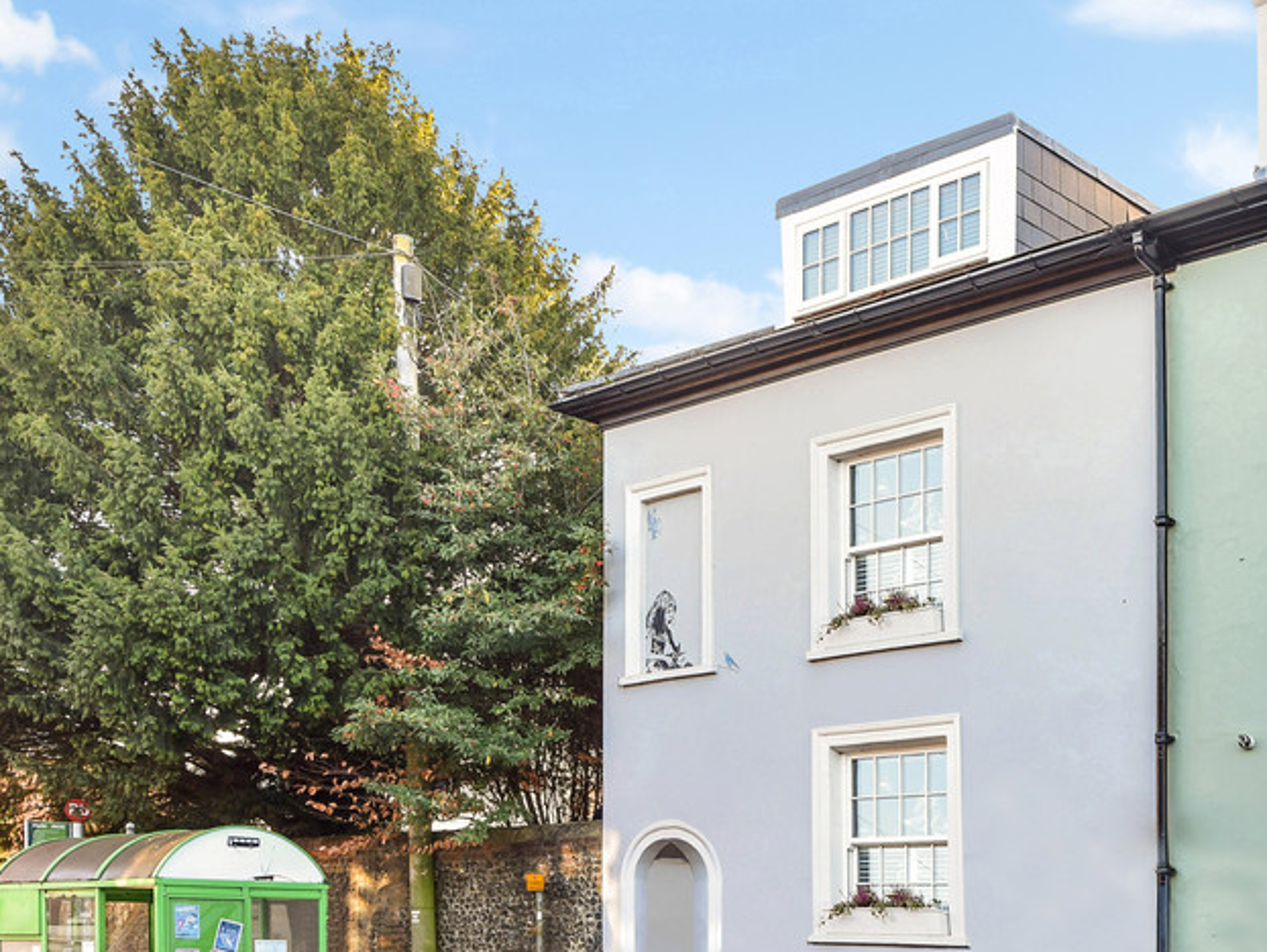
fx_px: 1391
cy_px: 601
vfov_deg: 37.5
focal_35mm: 38
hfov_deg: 46.9
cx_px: 974
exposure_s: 1/60
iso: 500
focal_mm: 24
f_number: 7.1
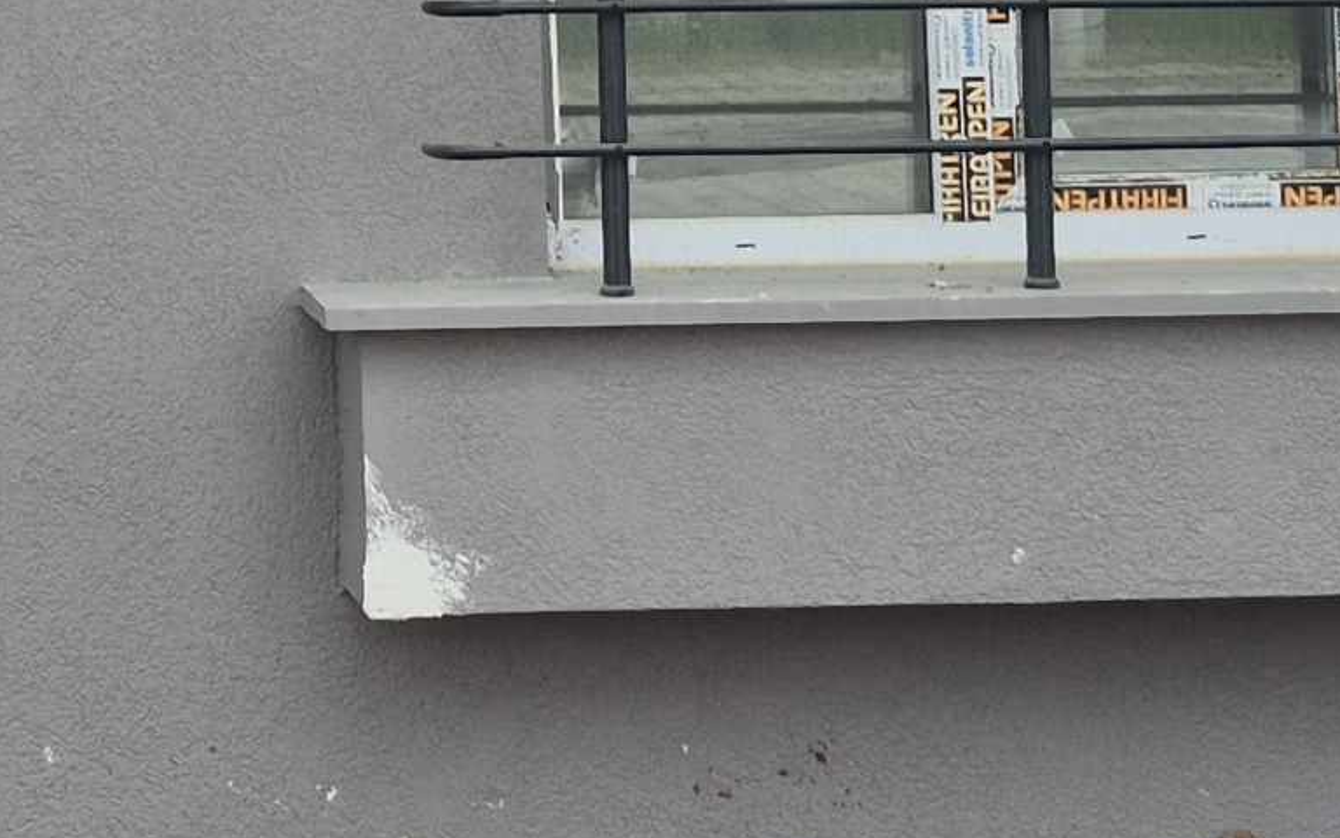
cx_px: -187
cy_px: -461
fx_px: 4638
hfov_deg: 15.9
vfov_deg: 10.0
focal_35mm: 127
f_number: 1.8
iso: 25
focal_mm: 5.4
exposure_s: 1/195
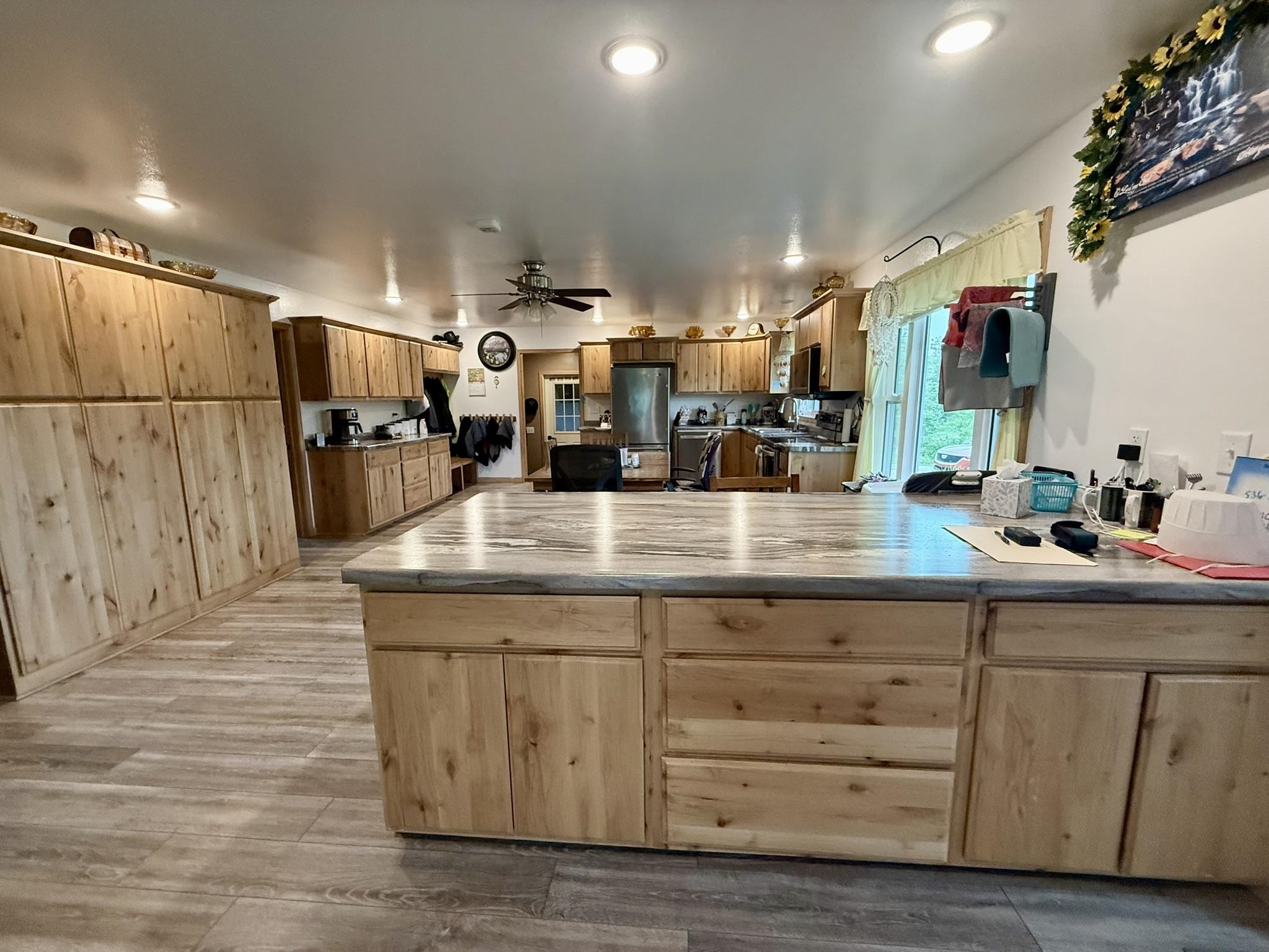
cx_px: 634
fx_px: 513
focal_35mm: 14
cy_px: 476
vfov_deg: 85.7
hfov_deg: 102.1
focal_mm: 2.22
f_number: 2.2
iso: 400
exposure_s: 1/120
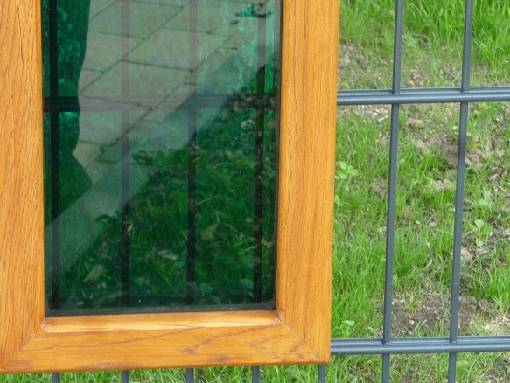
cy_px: 136
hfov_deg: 12.6
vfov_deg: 9.5
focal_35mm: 156
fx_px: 2300
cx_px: 183
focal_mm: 16.4
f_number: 5.1
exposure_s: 1/50
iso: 125
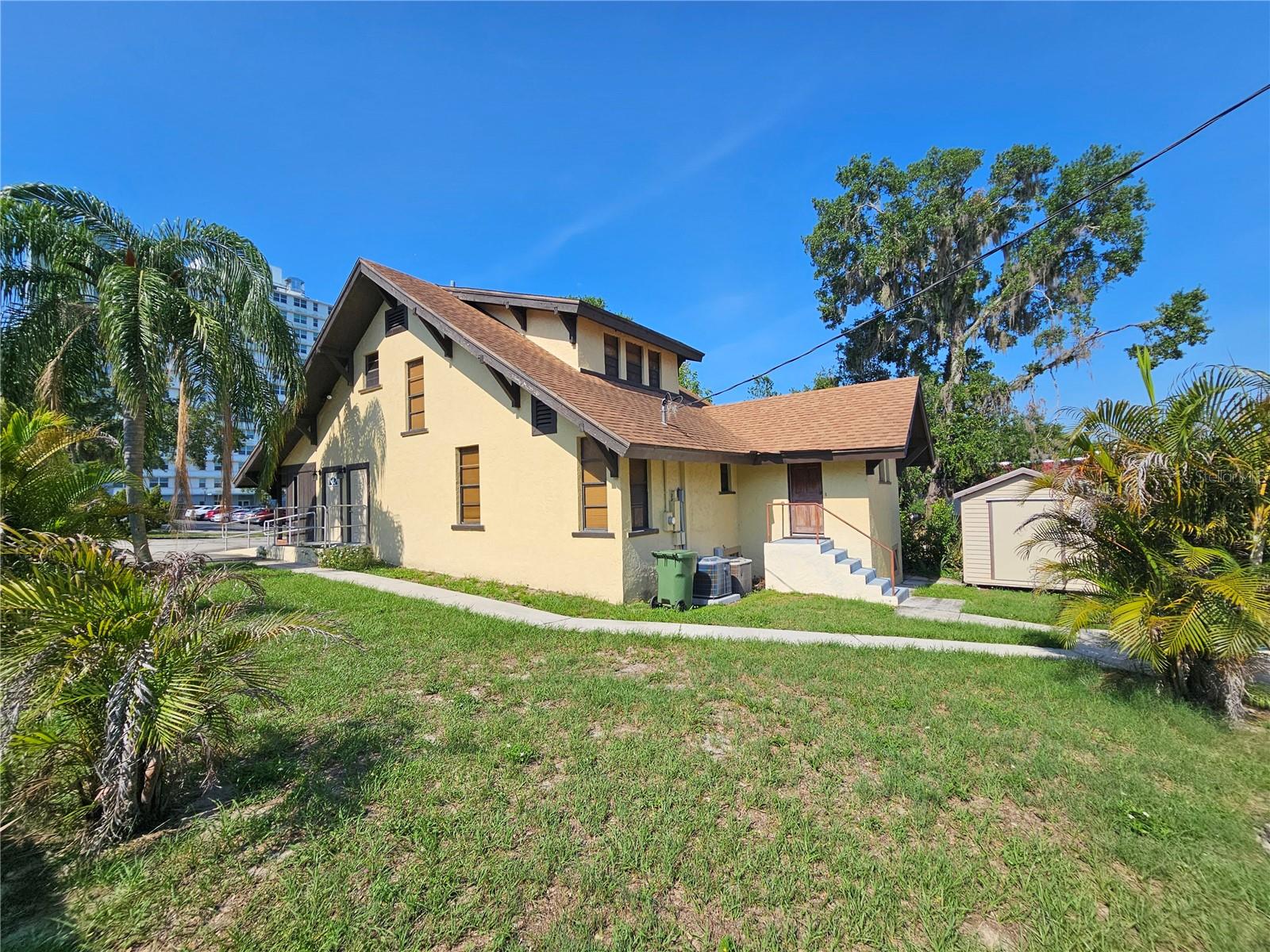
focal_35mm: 13
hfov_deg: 106.2
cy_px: 476
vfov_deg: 89.9
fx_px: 477
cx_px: 635
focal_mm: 2.2
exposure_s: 1/2760
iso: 50
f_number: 2.2
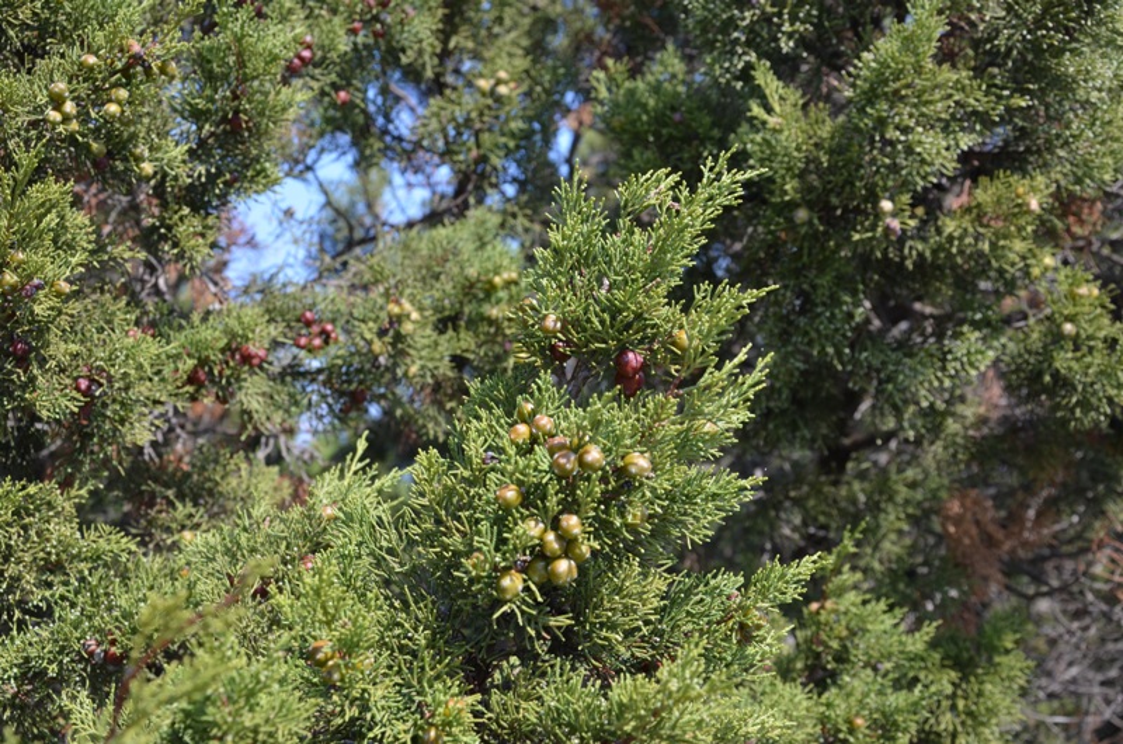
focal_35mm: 52
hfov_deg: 37.9
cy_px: 372
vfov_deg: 25.6
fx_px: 1634
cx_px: 562
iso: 100
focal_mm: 35
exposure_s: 1/80
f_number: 8
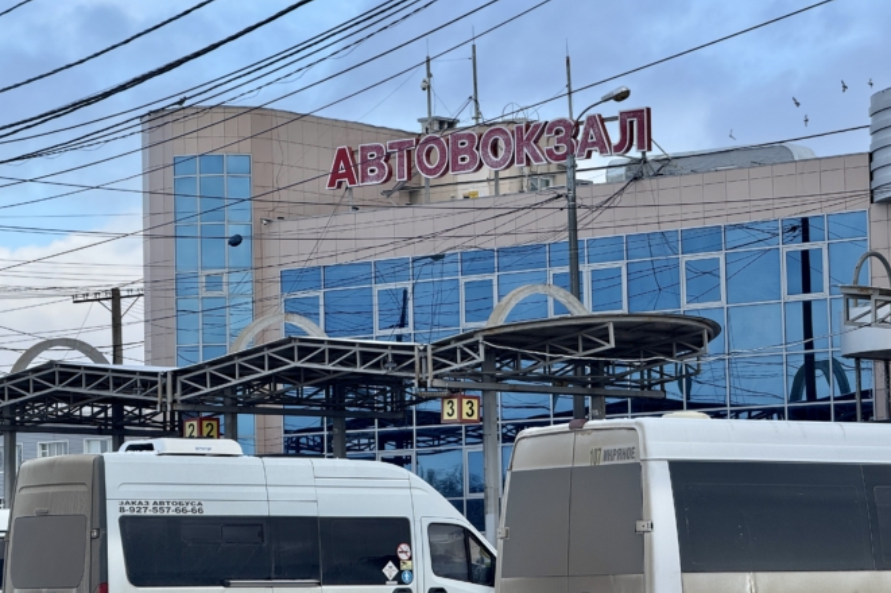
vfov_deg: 10.9
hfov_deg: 16.3
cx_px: 446
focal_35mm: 126
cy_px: 309
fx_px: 3117
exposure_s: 1/793
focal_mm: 15.66
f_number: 2.8
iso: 50
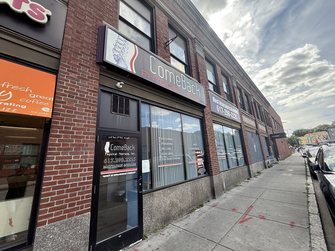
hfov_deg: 102.1
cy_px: 126
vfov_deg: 85.7
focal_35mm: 14
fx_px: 135
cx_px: 168
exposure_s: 1/349
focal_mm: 2.22
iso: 50
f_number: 2.2
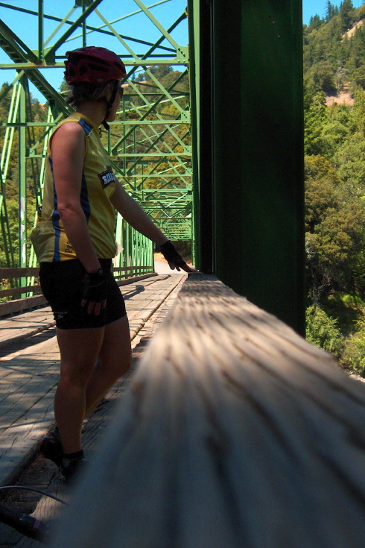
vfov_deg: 36.2
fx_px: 836
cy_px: 277
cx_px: 205
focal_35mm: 55
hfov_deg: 24.6
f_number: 2.8
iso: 100
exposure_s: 1/917
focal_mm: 8
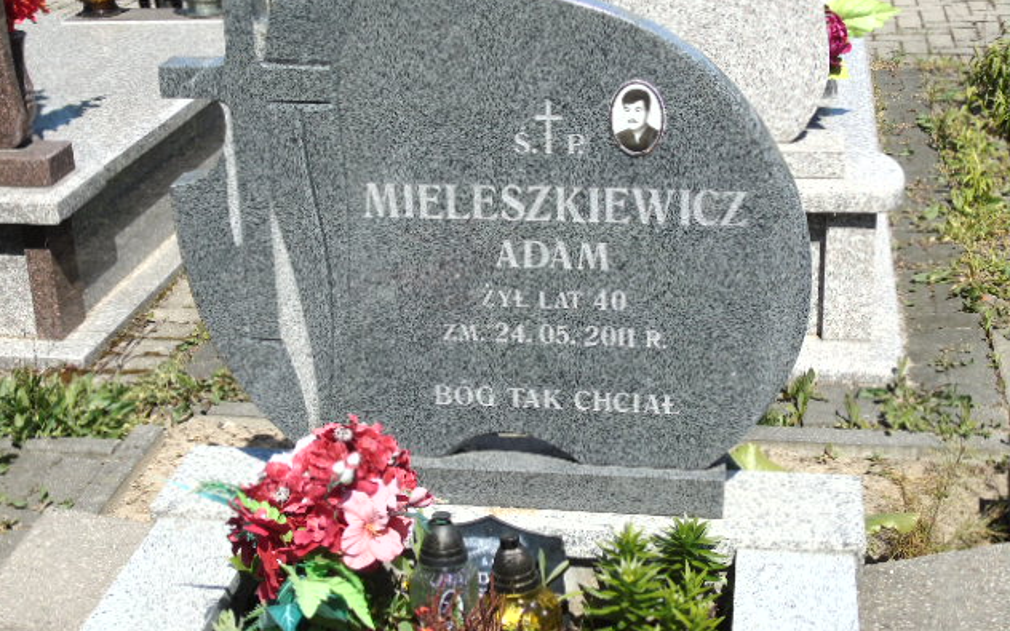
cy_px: 326
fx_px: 1596
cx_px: 500
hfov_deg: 35.1
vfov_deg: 22.4
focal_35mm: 58
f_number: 4.3
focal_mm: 9.6
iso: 80
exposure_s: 1/640
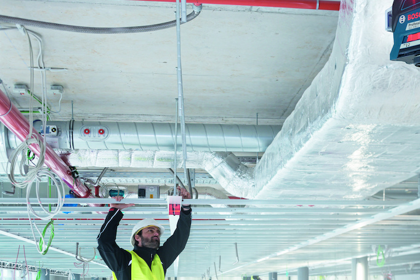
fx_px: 770
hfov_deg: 30.2
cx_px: 288
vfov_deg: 20.6
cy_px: 122
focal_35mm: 66
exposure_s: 1/15
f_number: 10
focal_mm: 45
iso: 640
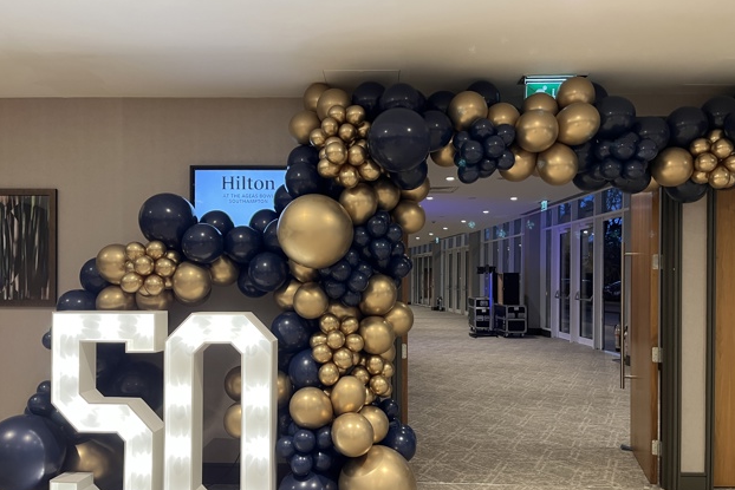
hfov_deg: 65.4
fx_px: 572
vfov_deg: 46.3
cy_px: 279
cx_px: 357
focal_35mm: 28
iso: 250
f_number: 1.6
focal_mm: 5.1
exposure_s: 1/50
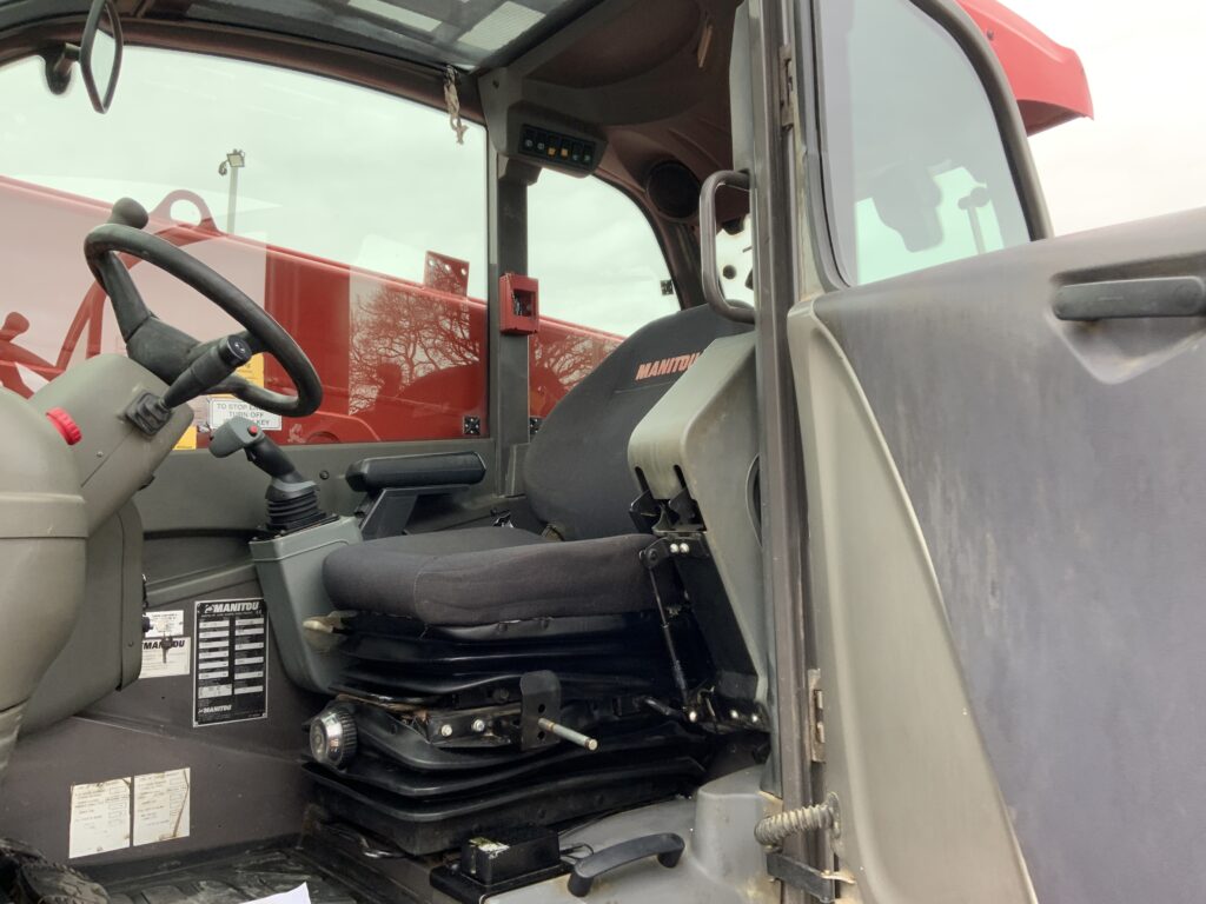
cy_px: 452
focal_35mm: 29
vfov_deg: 48.2
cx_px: 603
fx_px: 1010
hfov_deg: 61.7
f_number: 1.8
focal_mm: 3
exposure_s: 1/122
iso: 40
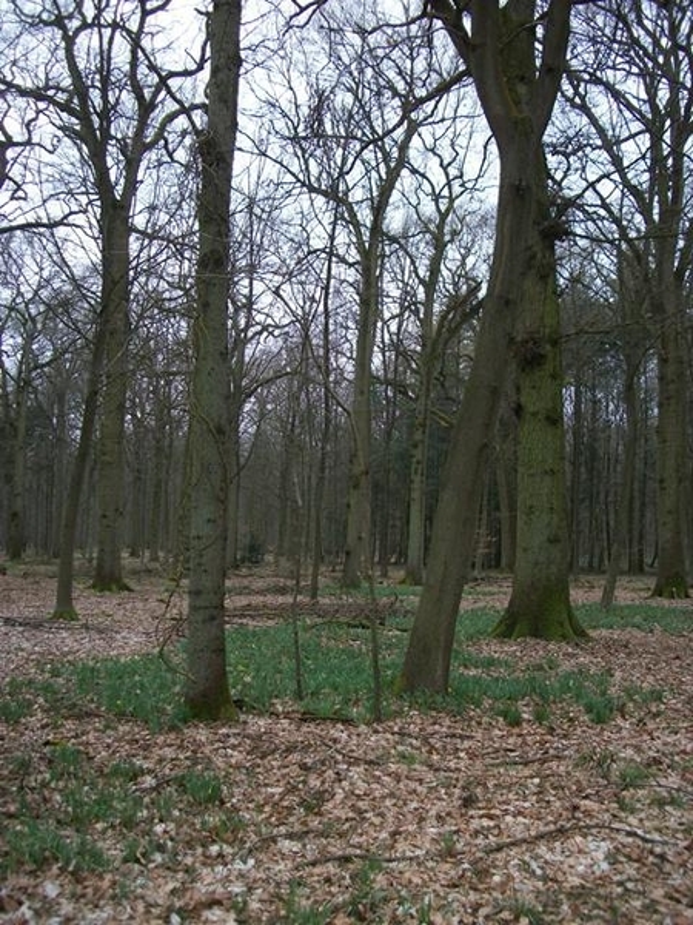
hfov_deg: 44.2
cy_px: 462
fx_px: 854
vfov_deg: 56.8
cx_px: 346
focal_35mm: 32
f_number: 2.9
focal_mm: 5.7
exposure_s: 1/125
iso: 107
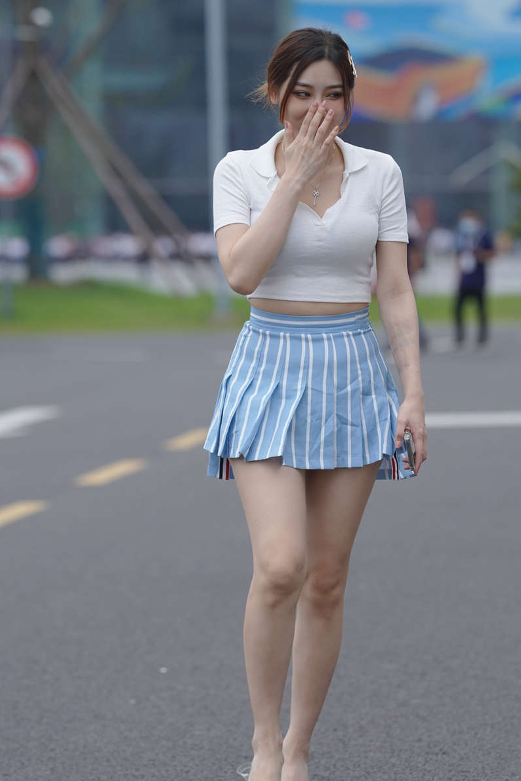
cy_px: 399
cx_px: 246
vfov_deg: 10.1
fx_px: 4428
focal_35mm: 204
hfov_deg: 6.7
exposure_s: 1/500
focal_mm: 135
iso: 500
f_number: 3.2
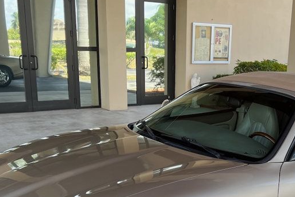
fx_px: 442
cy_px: 177
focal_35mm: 54
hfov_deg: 36.6
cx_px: 192
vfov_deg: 24.4
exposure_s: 1/394
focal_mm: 5.7
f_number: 1.5
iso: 50
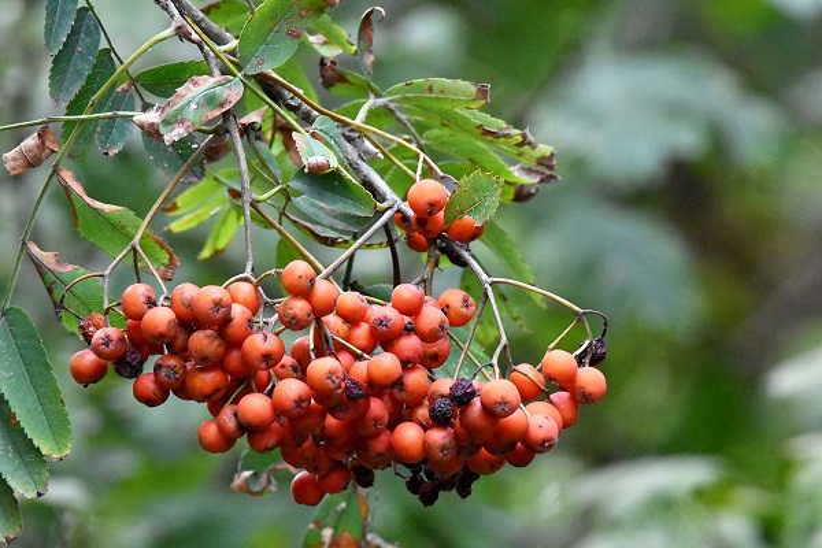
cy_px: 274
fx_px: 17124
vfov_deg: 1.8
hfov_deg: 2.7
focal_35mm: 750
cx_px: 411
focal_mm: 500
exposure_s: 1/400
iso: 3200
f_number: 11
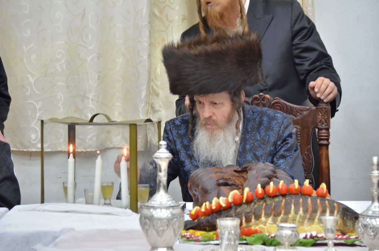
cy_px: 126
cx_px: 190
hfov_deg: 10.2
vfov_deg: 6.8
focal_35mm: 202
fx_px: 2127
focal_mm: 135
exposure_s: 1/125
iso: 2000
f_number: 5.6
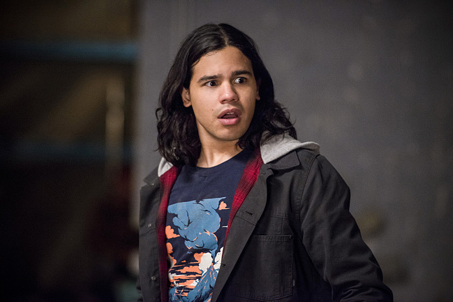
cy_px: 151
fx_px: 2516
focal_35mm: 200
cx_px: 226
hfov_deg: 10.3
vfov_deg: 6.9
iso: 4000
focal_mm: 200
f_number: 2.8
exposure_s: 1/100
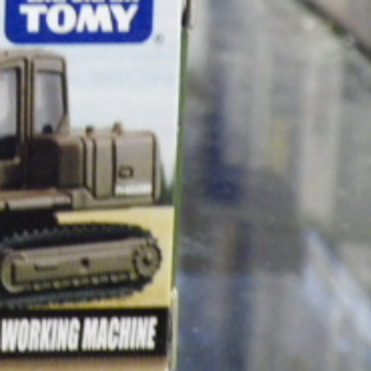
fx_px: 2183
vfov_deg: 9.6
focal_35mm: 180
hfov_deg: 9.4
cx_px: -247
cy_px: -4
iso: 1000
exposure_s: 1/25
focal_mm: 10.7
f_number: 4
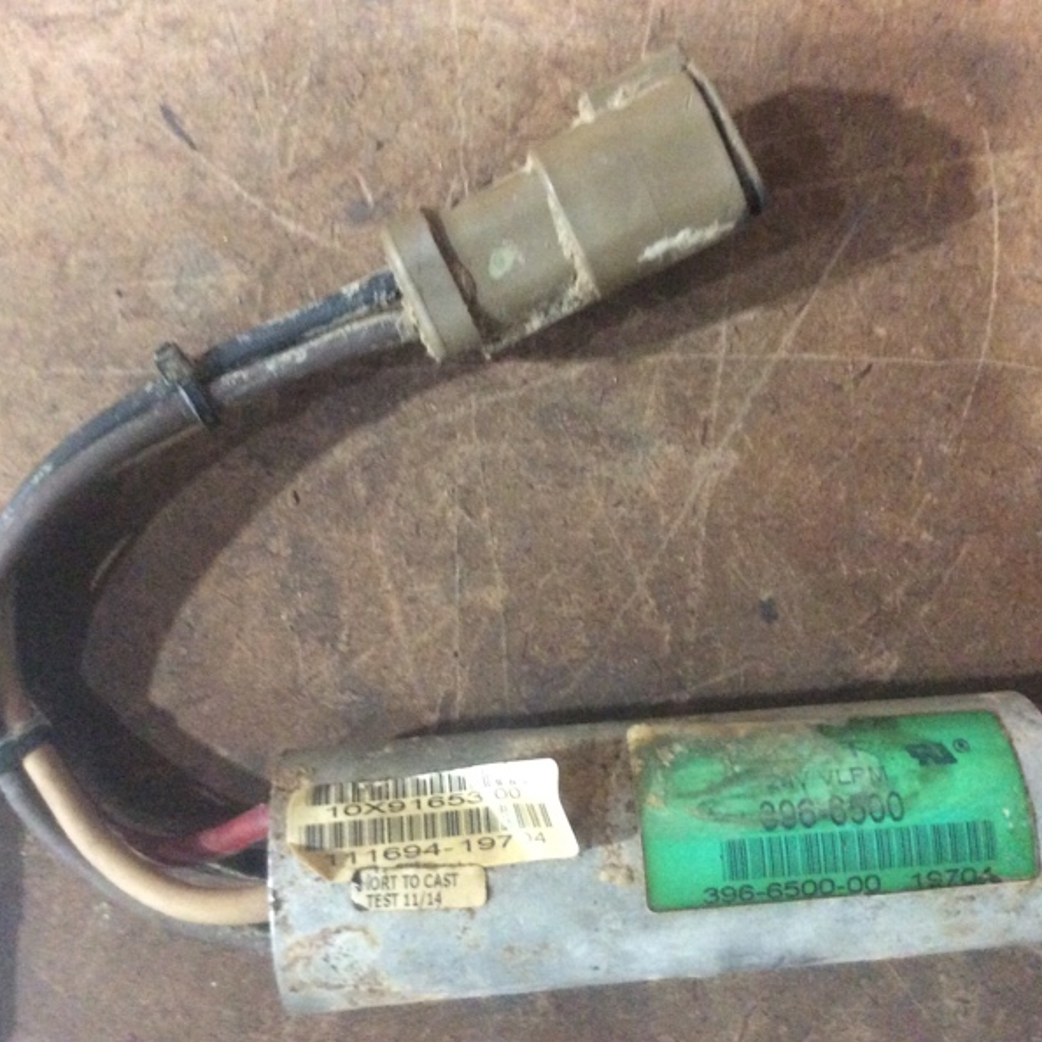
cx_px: 552
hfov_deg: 43.8
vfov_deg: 43.9
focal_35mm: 38
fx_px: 1294
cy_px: 520
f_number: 2.4
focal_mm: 3.3
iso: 400
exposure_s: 1/15
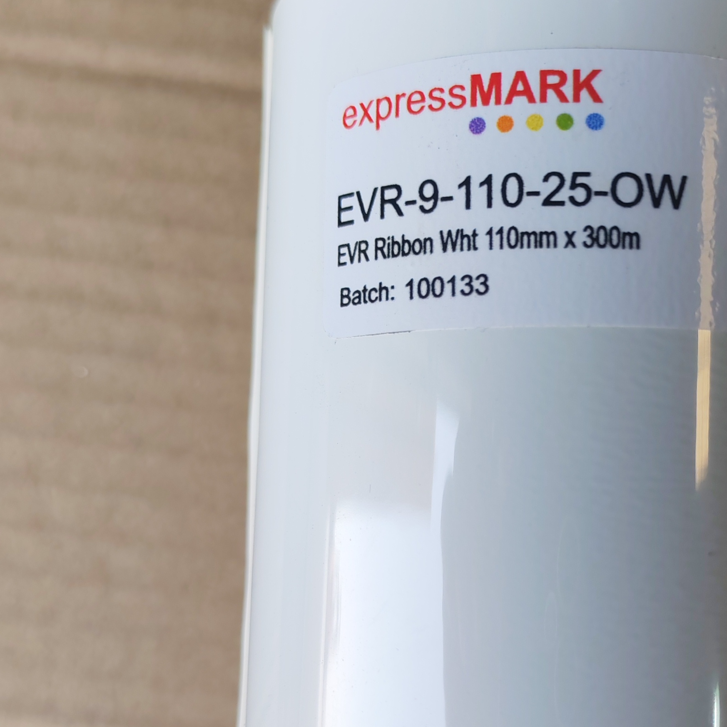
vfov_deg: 30.4
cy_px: 471
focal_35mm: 56
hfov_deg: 29.9
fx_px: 1331
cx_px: 577
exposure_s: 1/100
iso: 50
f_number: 1.9
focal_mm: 6.12
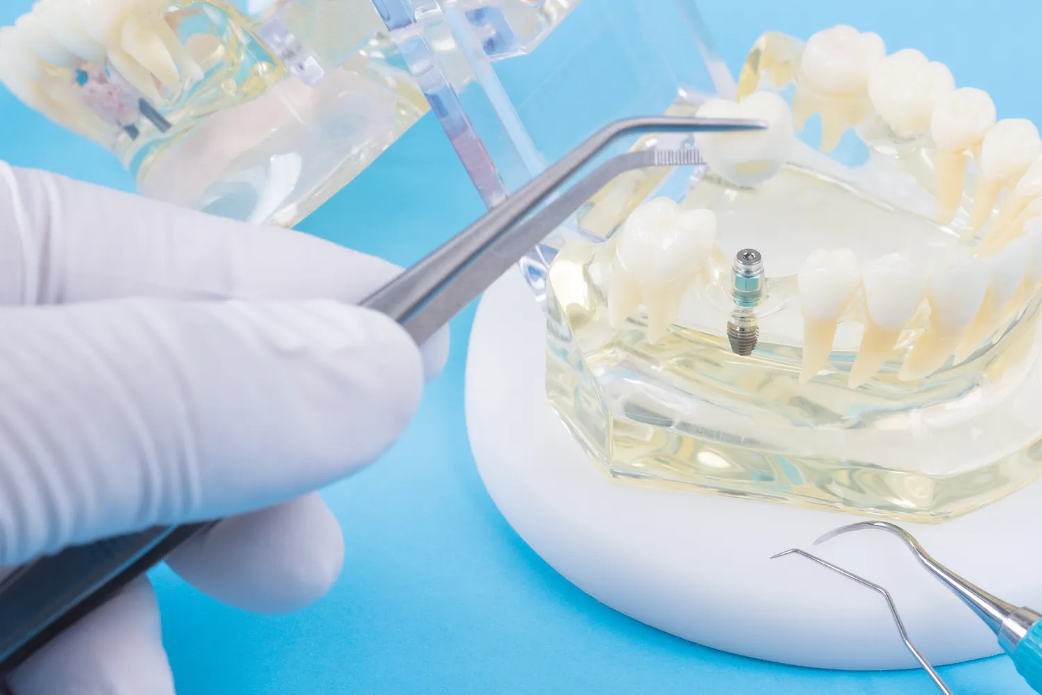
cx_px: 521
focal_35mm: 90
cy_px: 348
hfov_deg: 22.6
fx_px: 2605
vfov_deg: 15.2
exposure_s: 1.4
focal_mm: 60
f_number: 10
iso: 200
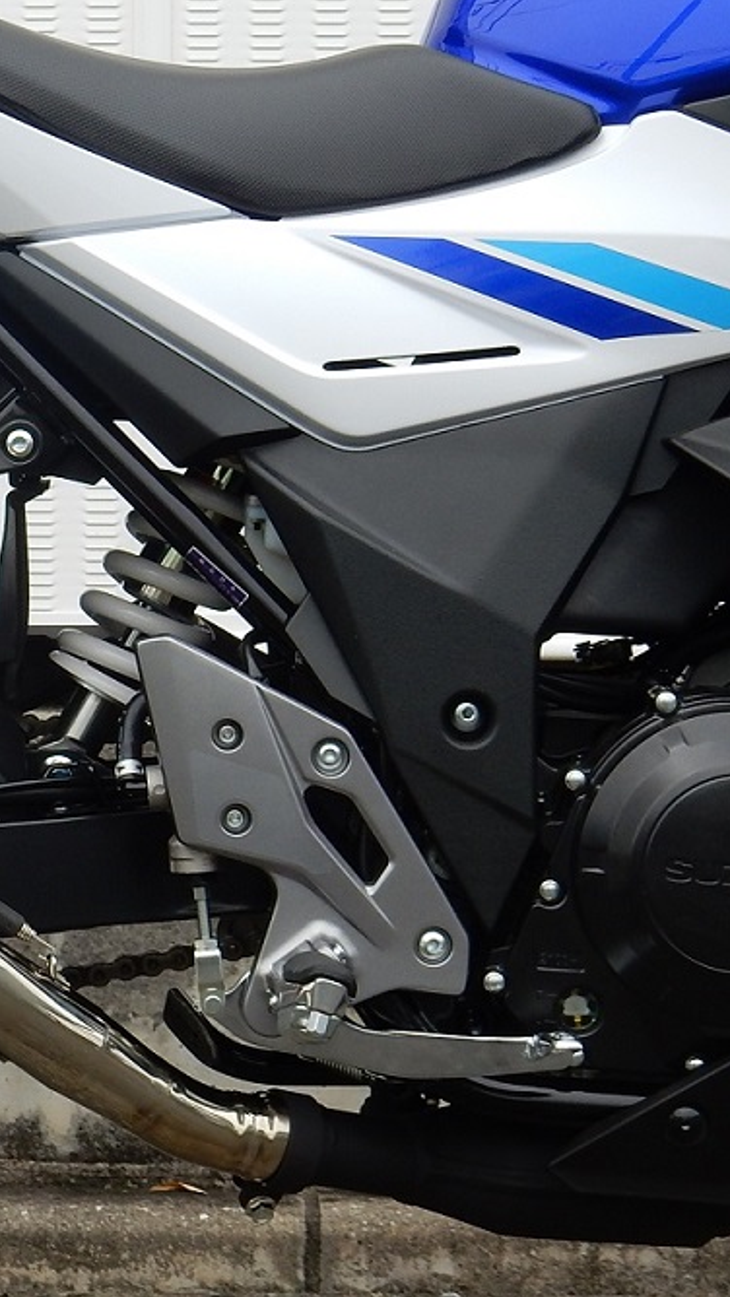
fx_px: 4781
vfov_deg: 15.4
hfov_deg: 8.7
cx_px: -31
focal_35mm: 139
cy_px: 435
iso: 125
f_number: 4.8
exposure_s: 1/320
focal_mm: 12.6
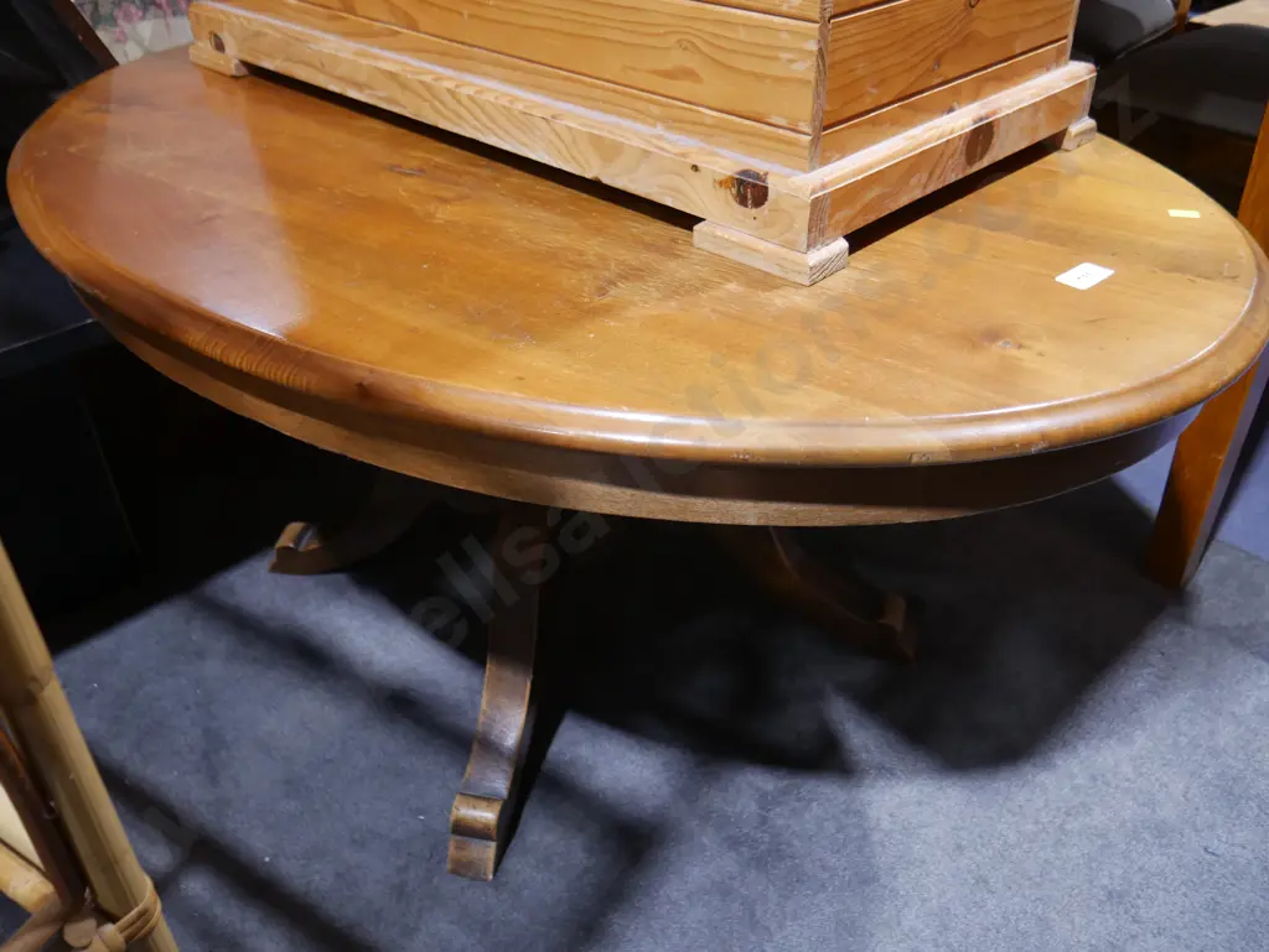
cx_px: 634
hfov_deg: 63.4
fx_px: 1027
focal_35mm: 28
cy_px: 476
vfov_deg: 49.8
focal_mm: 14
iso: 640
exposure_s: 1/60
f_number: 3.5
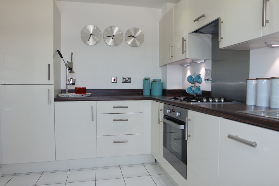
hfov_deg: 71.5
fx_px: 194
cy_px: 95
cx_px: 139
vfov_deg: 51.3
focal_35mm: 25
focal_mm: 16
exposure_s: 1/50
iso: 200
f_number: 3.5
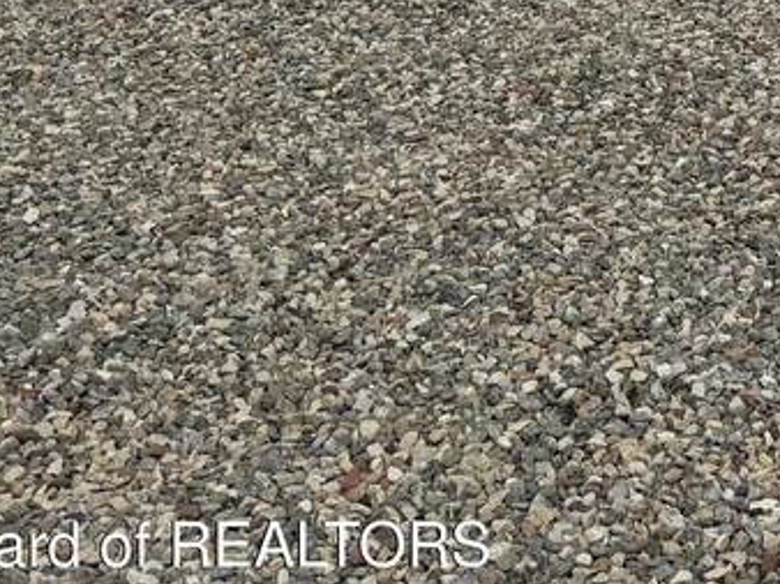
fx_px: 2049
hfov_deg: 19.8
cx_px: 1018
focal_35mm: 91
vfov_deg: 14.3
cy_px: -462
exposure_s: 1/9009
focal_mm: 6.76
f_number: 1.78
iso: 80
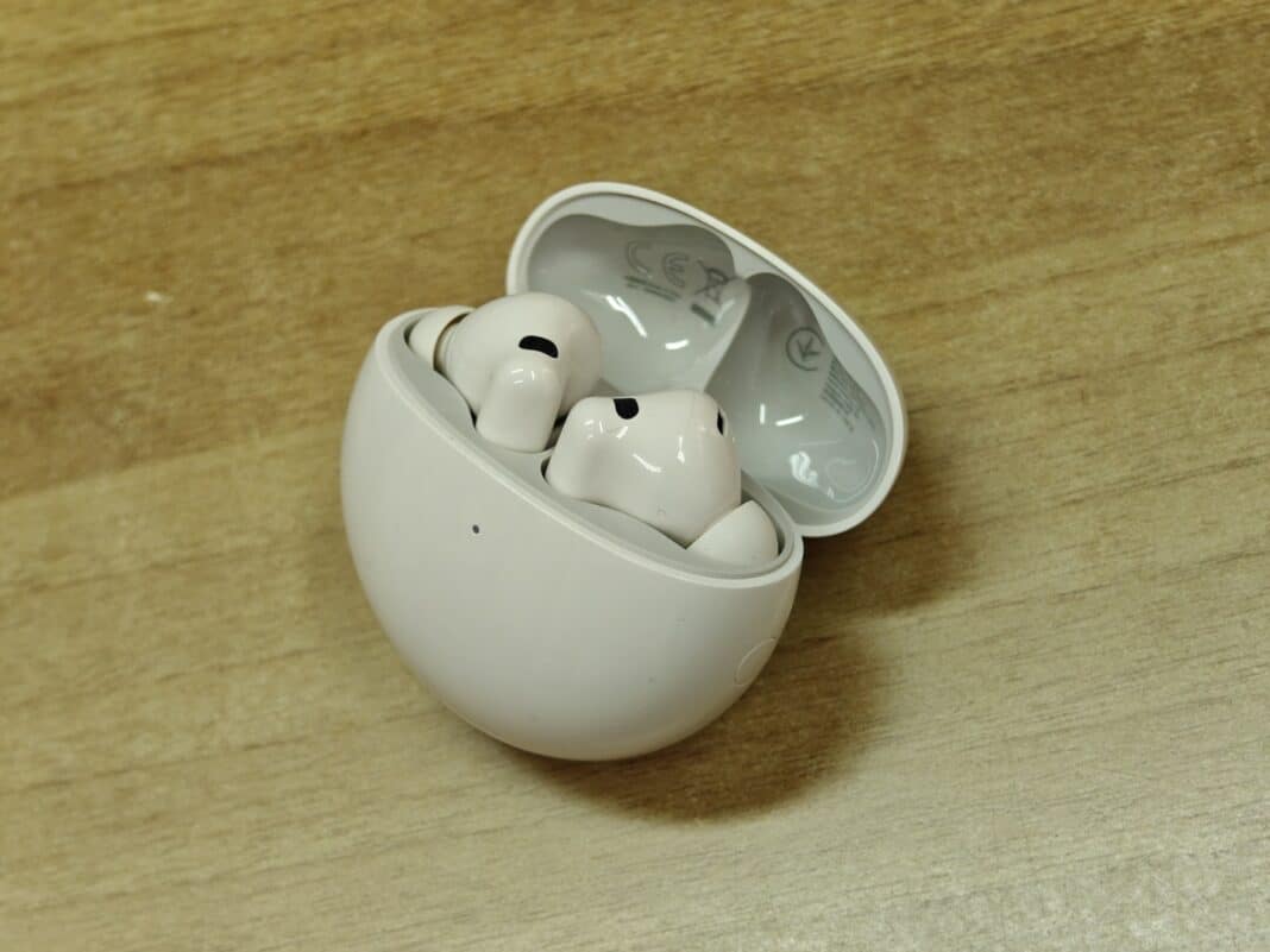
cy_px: 476
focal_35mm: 70
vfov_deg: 21.0
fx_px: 2568
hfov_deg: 27.8
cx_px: 635
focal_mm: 13.3
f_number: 2.6
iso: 800
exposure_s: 1/100
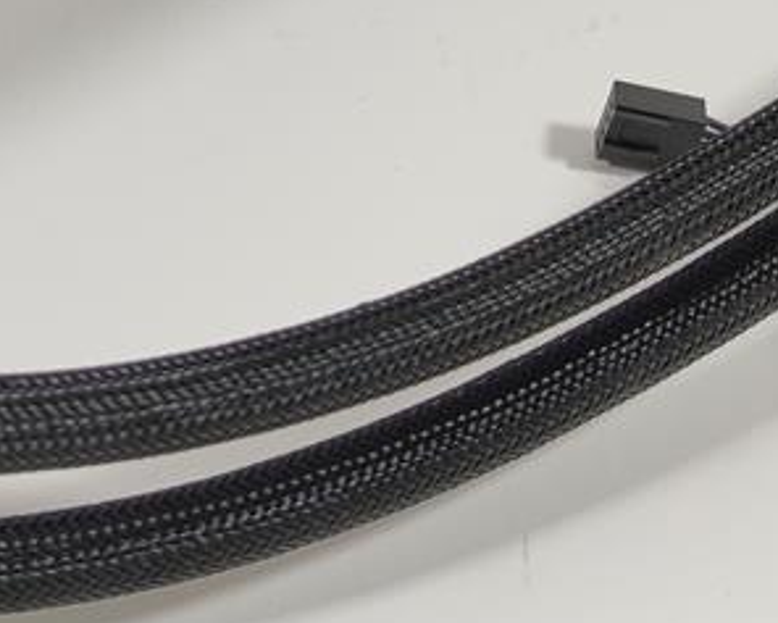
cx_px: 273
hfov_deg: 17.9
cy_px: -456
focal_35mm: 107
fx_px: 2465
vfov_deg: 13.2
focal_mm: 6.78
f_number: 1.85
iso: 72
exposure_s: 1/100
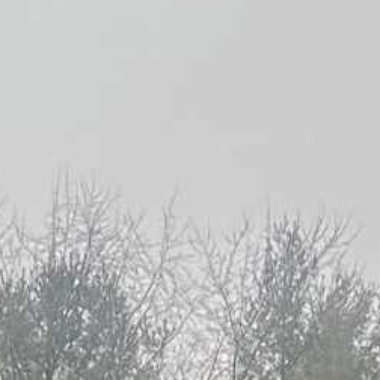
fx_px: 2509
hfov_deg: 8.6
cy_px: 1217
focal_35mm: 202
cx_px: -68
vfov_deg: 7.4
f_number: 1.6
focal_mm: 5.1
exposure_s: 1/149
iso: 32
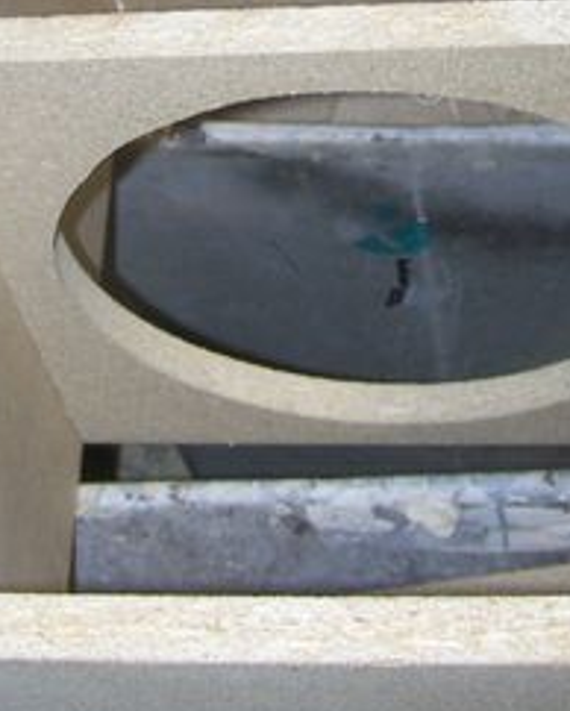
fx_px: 2064
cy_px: -3
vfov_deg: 19.0
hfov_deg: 15.7
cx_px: 300
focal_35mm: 98
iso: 80
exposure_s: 1/60
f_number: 2.8
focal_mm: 6.3
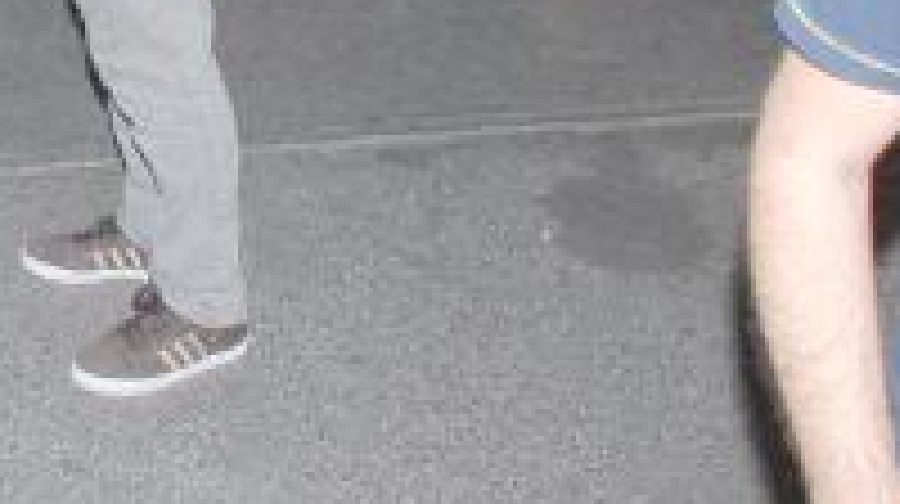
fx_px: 2408
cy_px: -320
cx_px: -490
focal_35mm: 101
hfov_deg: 18.5
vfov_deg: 11.3
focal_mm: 20
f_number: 7.1
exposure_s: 1/60
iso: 1000
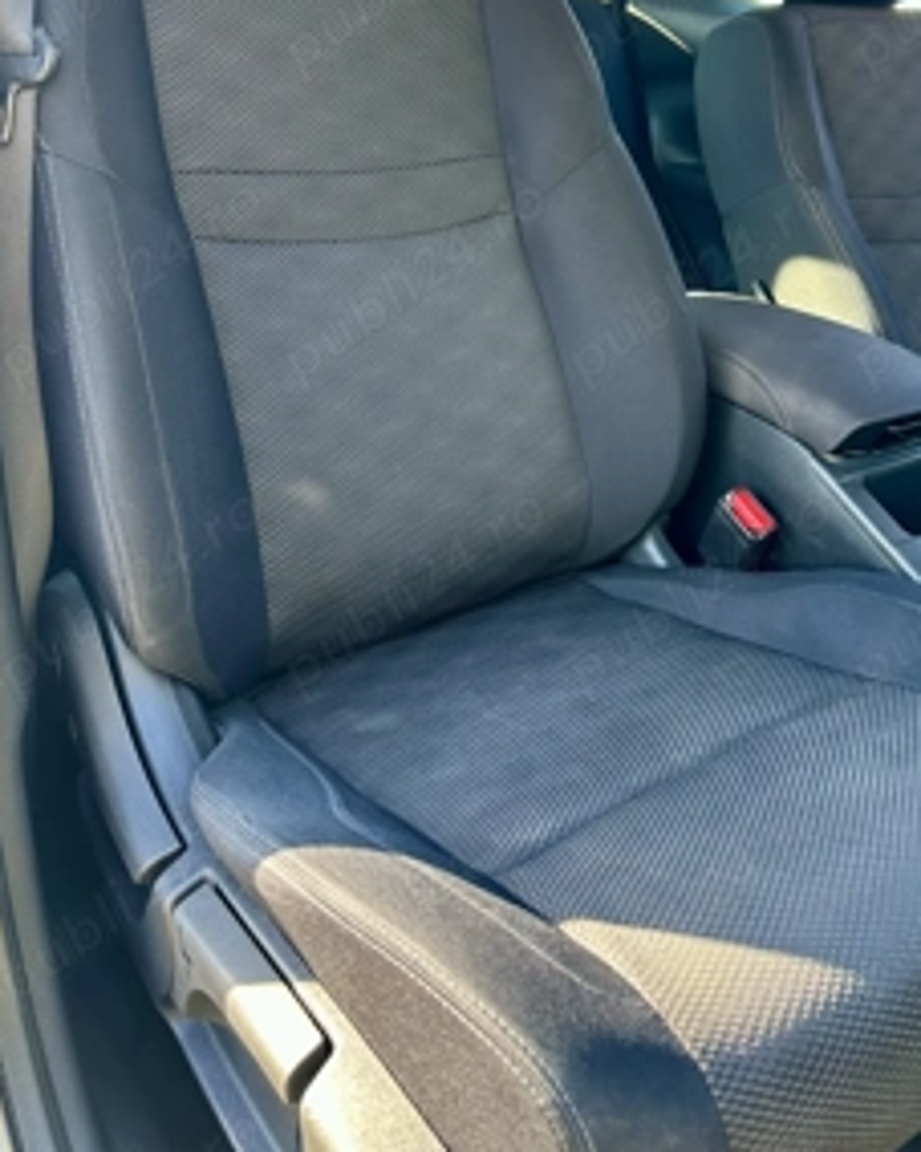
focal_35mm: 33
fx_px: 1125
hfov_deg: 44.3
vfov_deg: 52.8
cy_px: 349
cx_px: 556
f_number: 1.78
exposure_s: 1/127
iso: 100
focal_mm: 6.86
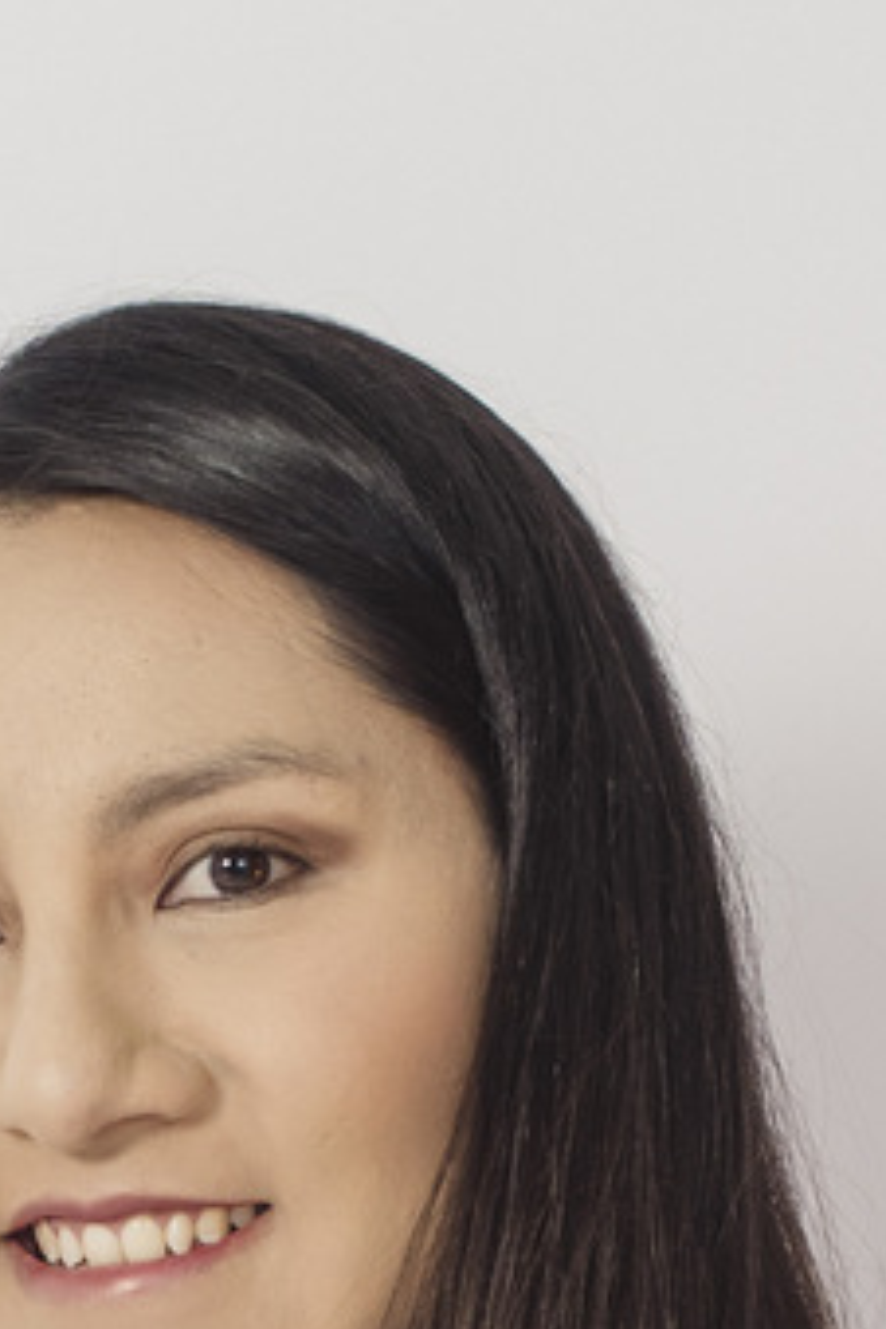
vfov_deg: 7.6
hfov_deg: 5.2
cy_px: 1980
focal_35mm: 265
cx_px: 180
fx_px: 9782
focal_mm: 50
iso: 500
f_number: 5
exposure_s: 1/200
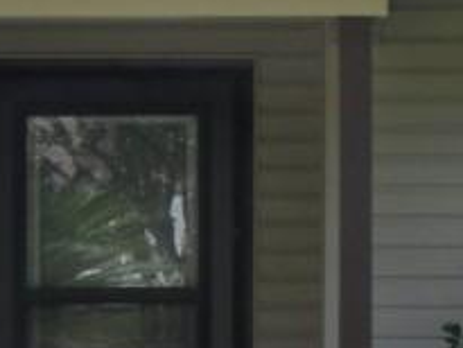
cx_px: 108
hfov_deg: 11.0
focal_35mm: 180
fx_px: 2409
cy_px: 228
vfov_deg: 8.3
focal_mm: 6.3
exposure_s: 1/146
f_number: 3.5
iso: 64
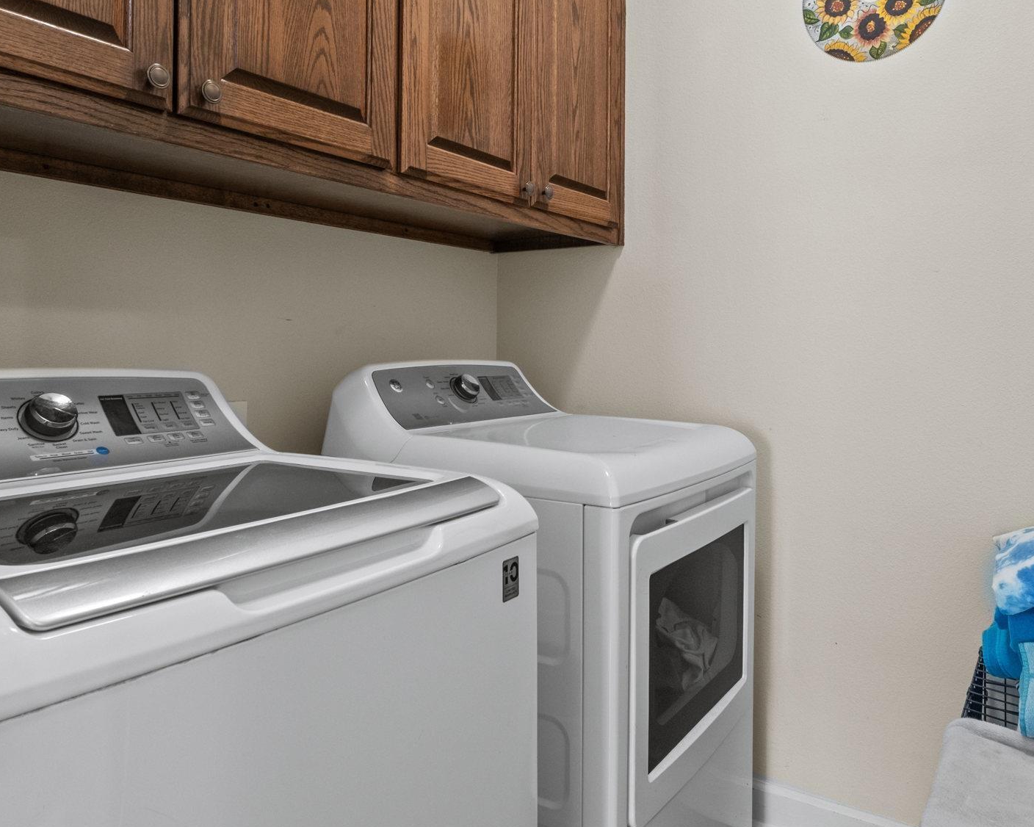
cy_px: 384
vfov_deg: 56.7
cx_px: 556
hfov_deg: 68.0
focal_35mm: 25
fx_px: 765
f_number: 8
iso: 800
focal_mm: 10
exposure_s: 1/1.25
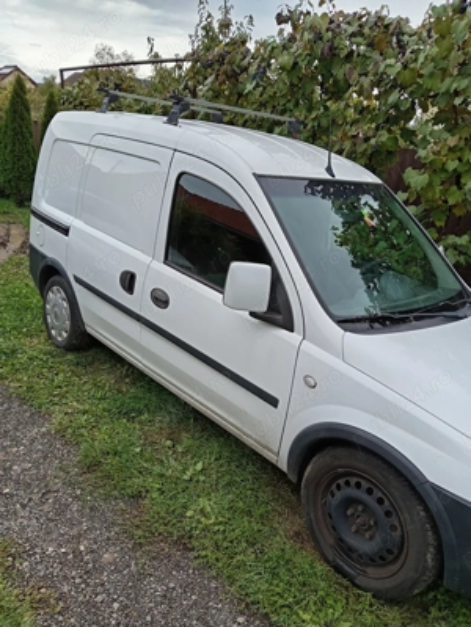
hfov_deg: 51.4
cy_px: 314
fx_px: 490
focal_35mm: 27
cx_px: 236
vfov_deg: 65.3
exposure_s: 1/144
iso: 100
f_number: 1.8
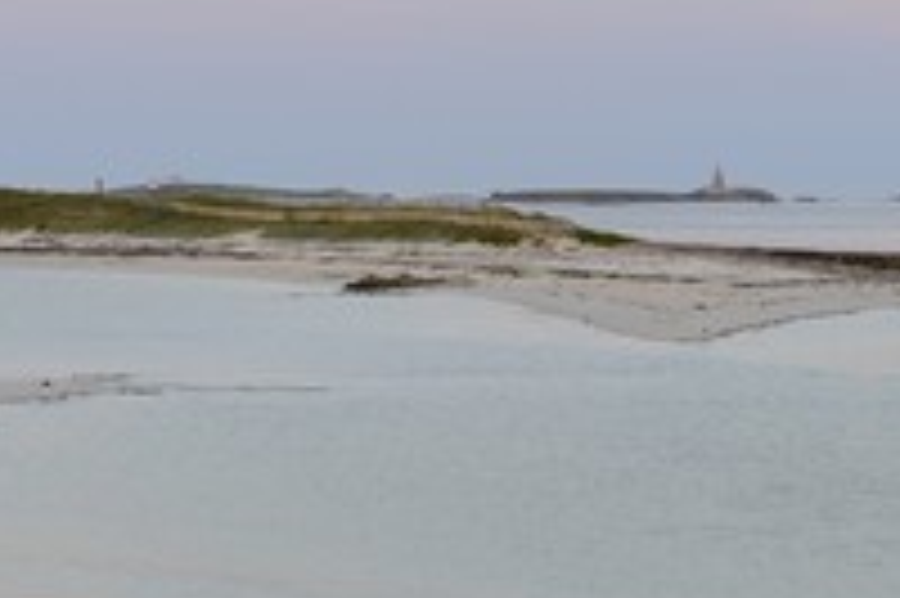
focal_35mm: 147
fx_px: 3672
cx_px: 531
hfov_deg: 14.0
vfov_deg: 9.3
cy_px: 274
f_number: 8
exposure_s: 1/80
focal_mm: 70
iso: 400
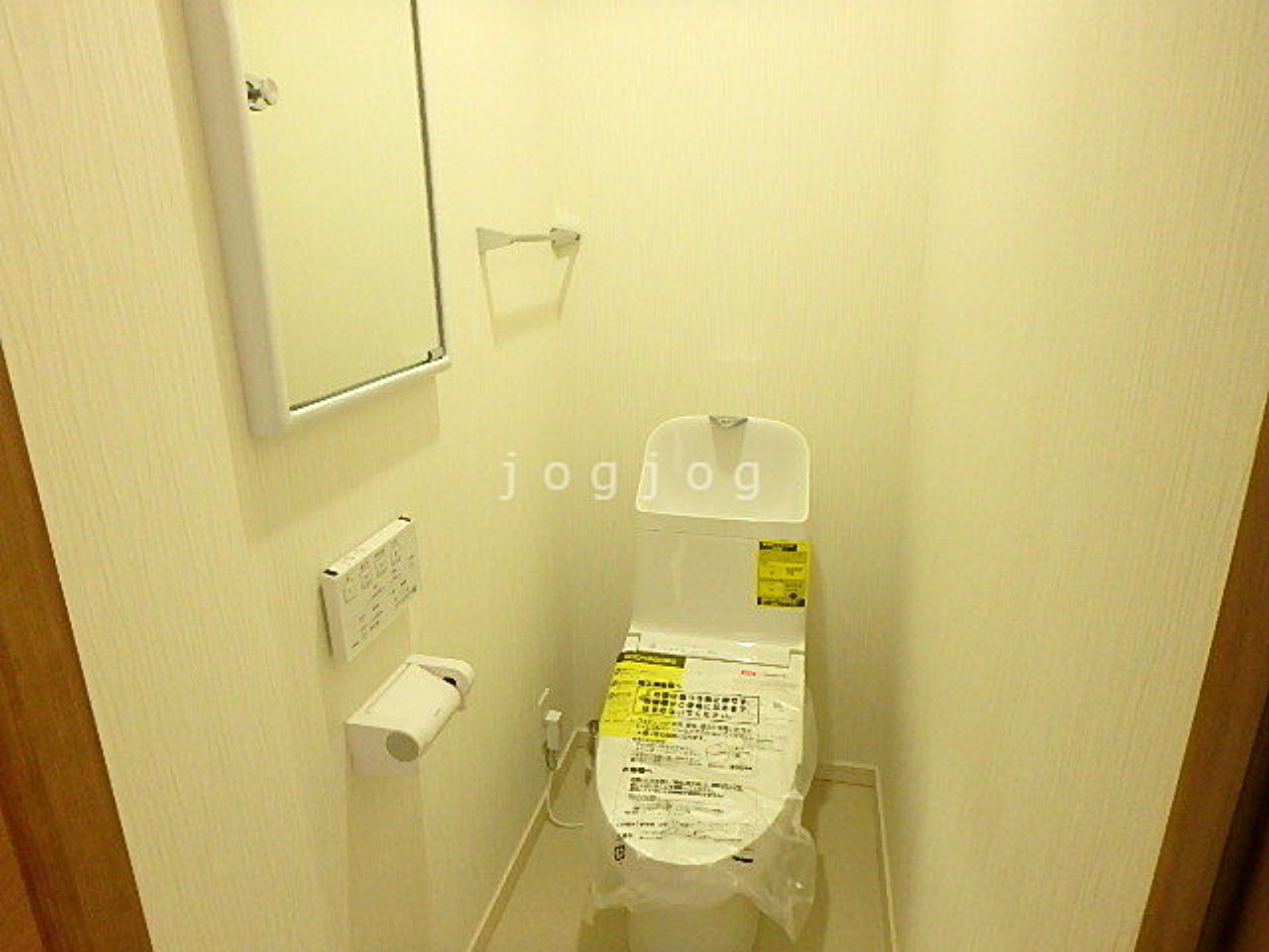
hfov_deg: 79.0
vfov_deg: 63.4
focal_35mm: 21
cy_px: 476
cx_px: 634
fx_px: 770
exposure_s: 1/30
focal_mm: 3.7
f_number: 3.5
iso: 800
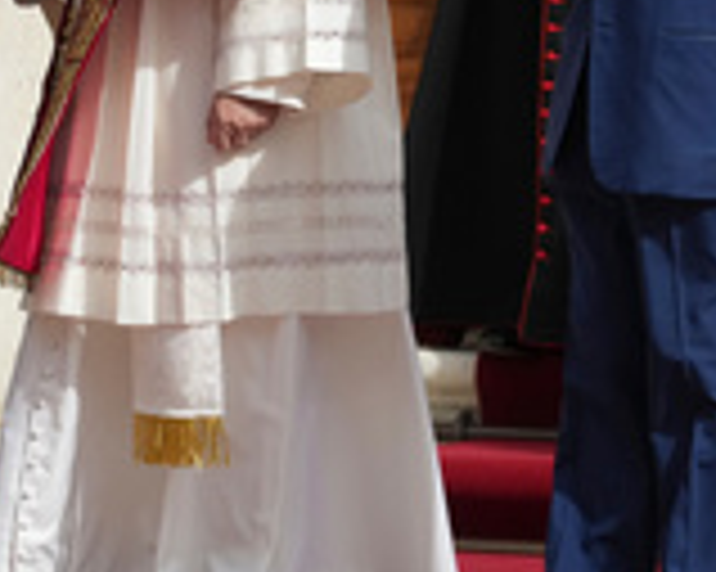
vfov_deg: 1.3
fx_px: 25562
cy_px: 83
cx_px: 302
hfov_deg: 1.6
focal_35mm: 1207
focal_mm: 400
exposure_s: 1/2500
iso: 800
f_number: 5.6
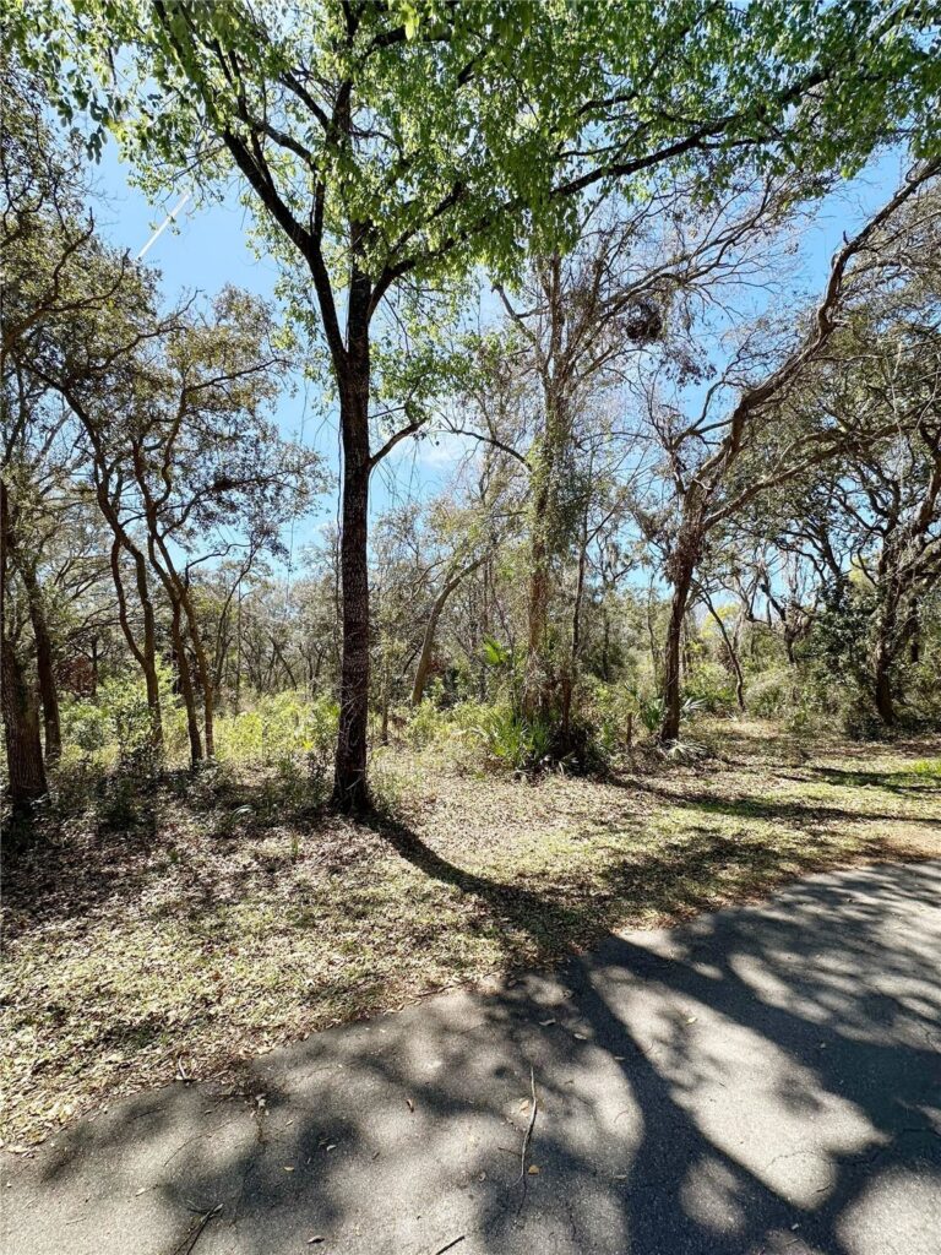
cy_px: 628
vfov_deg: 102.1
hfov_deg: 85.7
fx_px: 507
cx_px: 470
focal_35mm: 14
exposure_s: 1/749
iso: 40
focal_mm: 2.22
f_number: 2.2
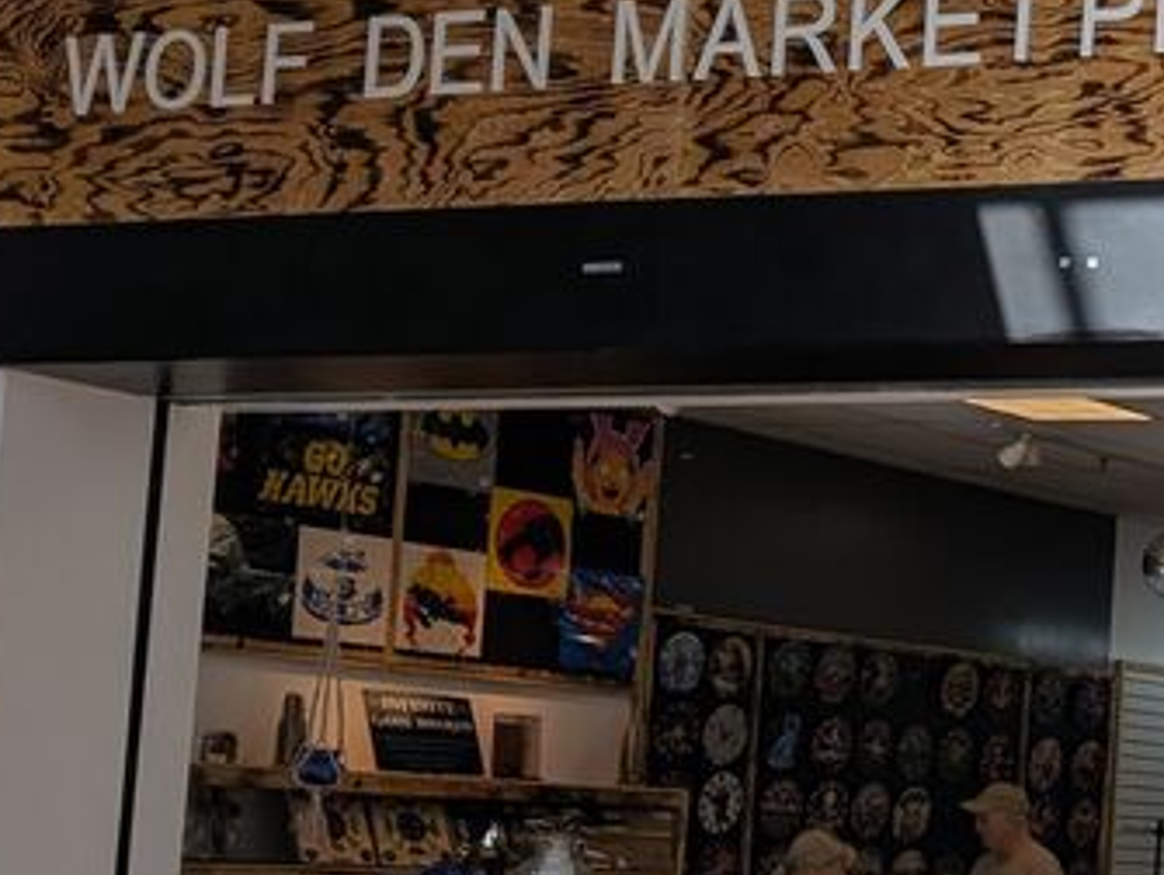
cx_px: 1977
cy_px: 694
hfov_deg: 18.6
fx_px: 2895
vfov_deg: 17.1
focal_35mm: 86
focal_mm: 6.9
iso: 21
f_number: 1.68
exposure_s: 1/514
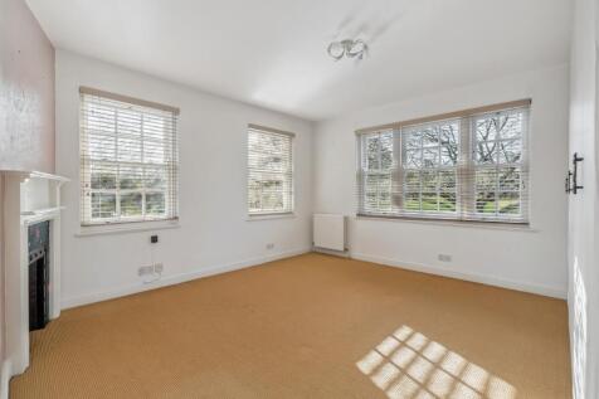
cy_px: 200
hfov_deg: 96.8
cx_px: 300
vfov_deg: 73.7
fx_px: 266
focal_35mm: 16
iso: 320
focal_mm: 16
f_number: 8
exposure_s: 1/60
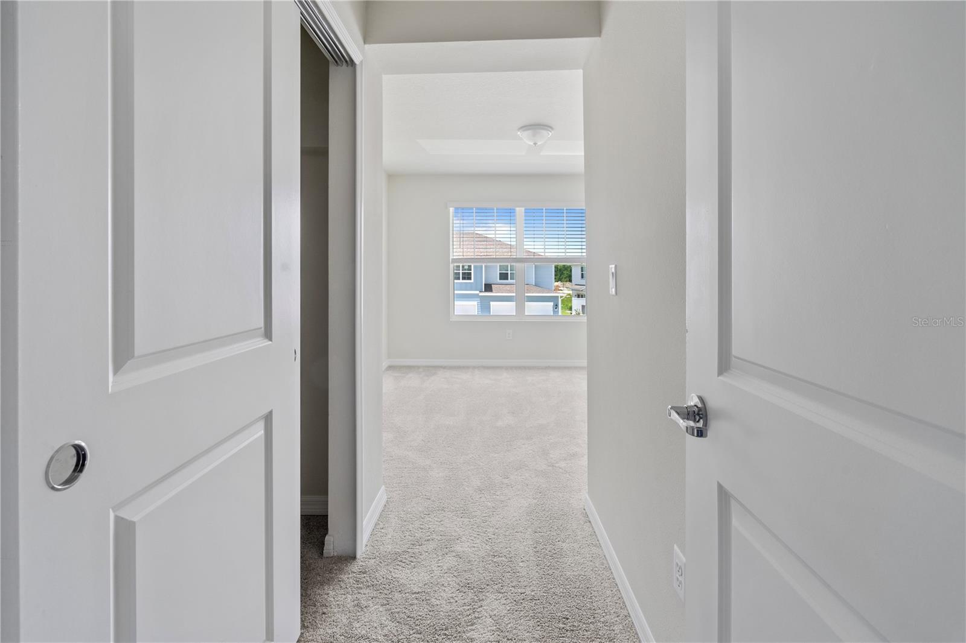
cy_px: 322
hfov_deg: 96.7
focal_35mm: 16
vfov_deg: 73.7
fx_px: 429
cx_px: 483
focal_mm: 16
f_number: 9
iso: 100
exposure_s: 1/2.5
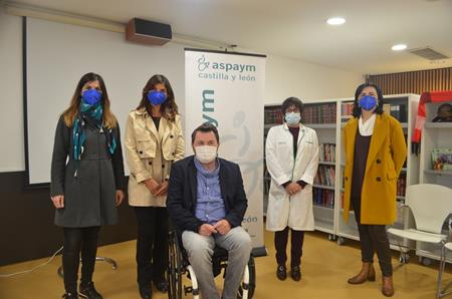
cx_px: 226
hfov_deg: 67.5
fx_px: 338
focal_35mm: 27
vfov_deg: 47.7
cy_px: 150
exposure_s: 1/50
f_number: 3.5
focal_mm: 18
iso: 720
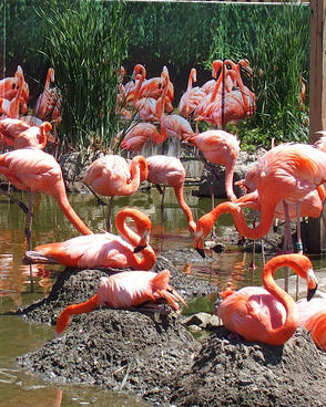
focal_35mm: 61
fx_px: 736
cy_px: 201
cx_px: 189
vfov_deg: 31.0
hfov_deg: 24.9
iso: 100
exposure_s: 1/640
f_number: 3.5
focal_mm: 9.8
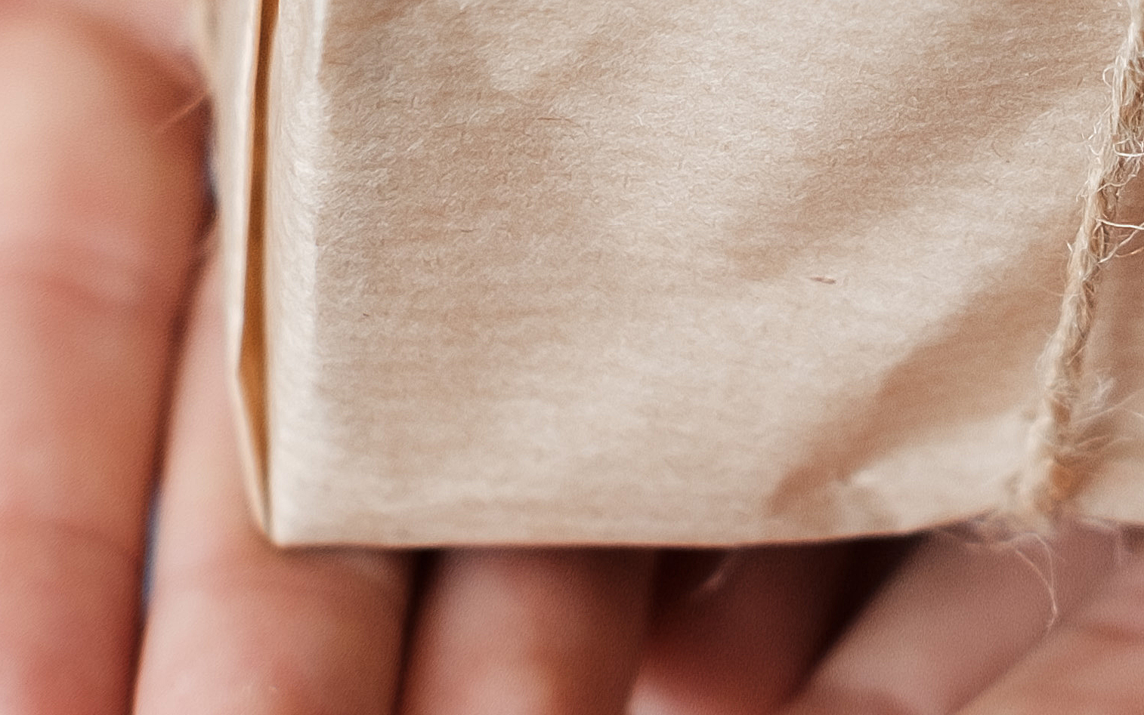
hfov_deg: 9.8
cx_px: 989
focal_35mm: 214
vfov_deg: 6.1
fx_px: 6674
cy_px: -246
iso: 400
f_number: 2.8
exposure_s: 1/250
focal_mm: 35
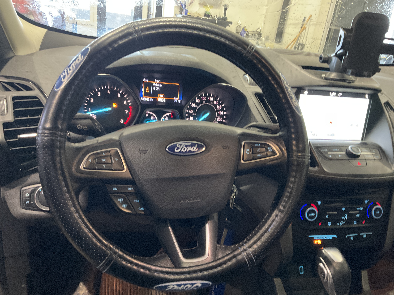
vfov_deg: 48.2
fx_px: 330
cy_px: 148
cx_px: 197
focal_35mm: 29
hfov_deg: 61.7
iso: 320
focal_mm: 3
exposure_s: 1/38
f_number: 1.8
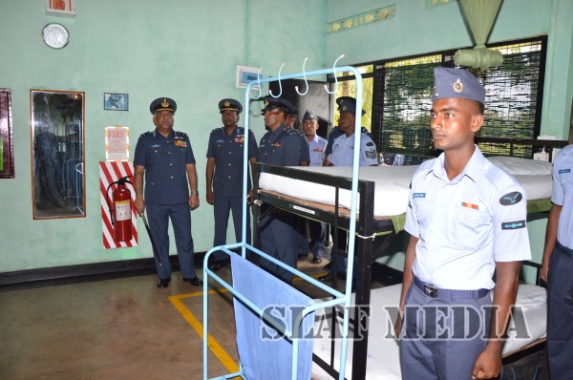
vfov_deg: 47.8
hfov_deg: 67.5
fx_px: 429
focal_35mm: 27
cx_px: 286
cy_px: 190
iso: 200
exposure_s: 1/60
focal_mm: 18
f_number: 3.5
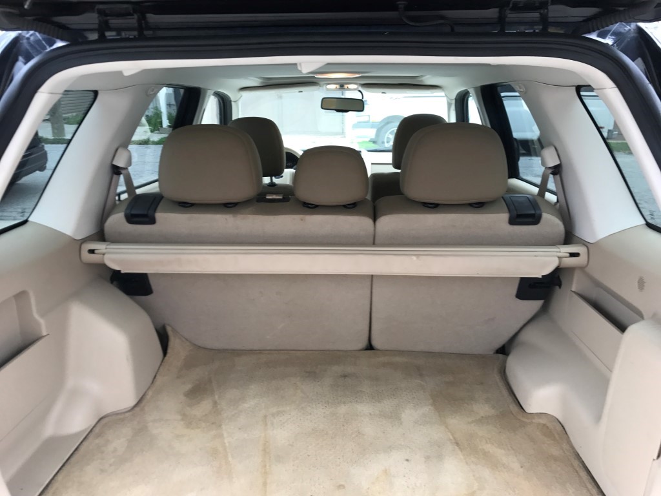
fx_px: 535
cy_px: 248
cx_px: 330
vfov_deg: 49.7
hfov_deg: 63.4
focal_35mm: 28
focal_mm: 3.99
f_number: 1.8
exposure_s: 1/90
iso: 32
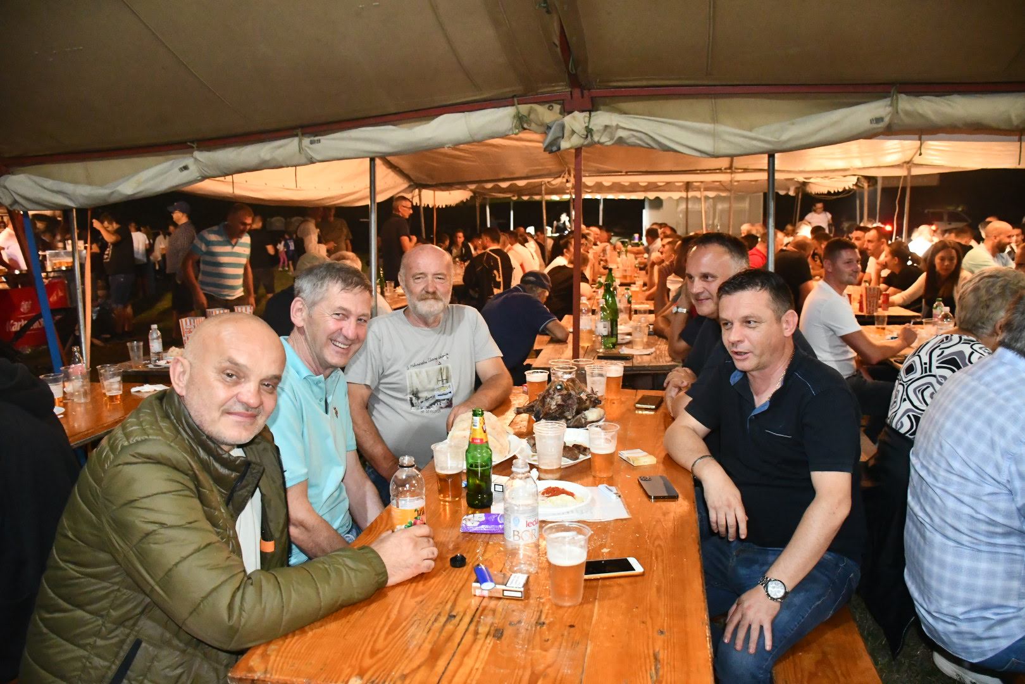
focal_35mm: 27
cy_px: 342
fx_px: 769
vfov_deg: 47.9
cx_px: 512
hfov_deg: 67.4
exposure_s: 1/60
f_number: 3.5
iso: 5600
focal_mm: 18
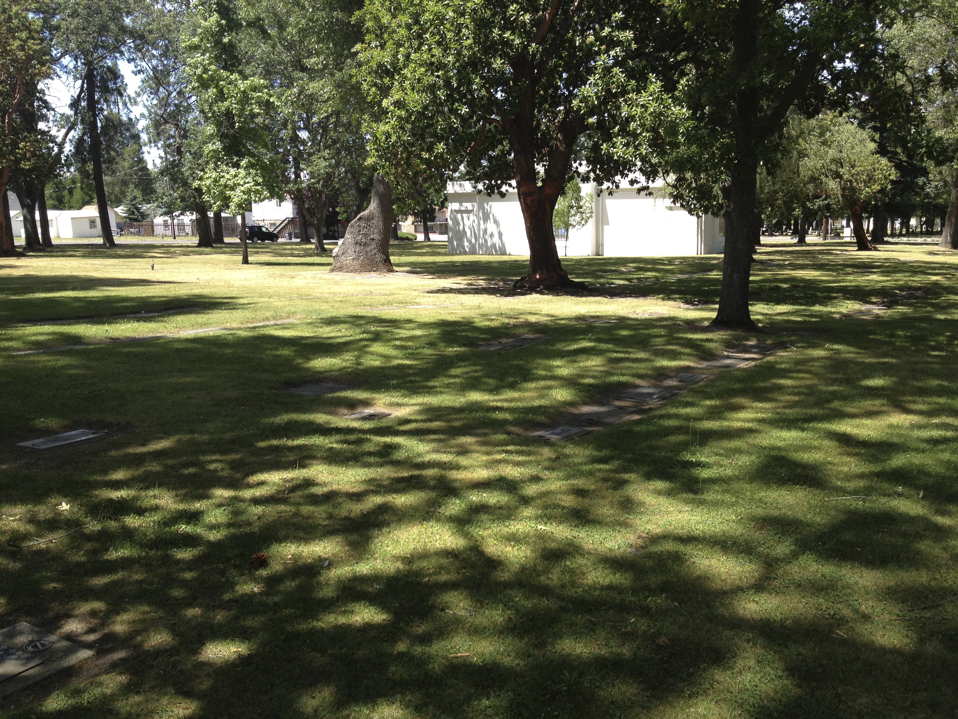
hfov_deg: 52.6
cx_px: 479
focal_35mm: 35
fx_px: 969
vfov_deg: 40.7
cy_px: 360
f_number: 2.4
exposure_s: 1/464
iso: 50
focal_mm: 4.28
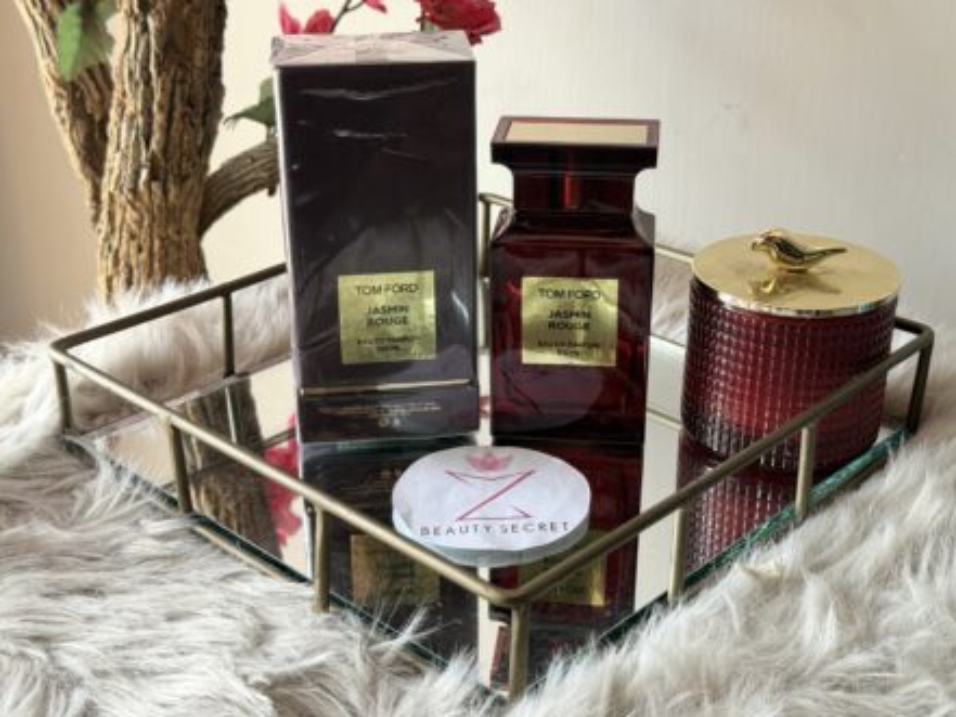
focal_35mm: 49
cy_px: 364
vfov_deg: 29.7
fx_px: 1354
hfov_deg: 38.9
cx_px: 481
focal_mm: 6.76
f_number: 1.78
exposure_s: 1/121
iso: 80
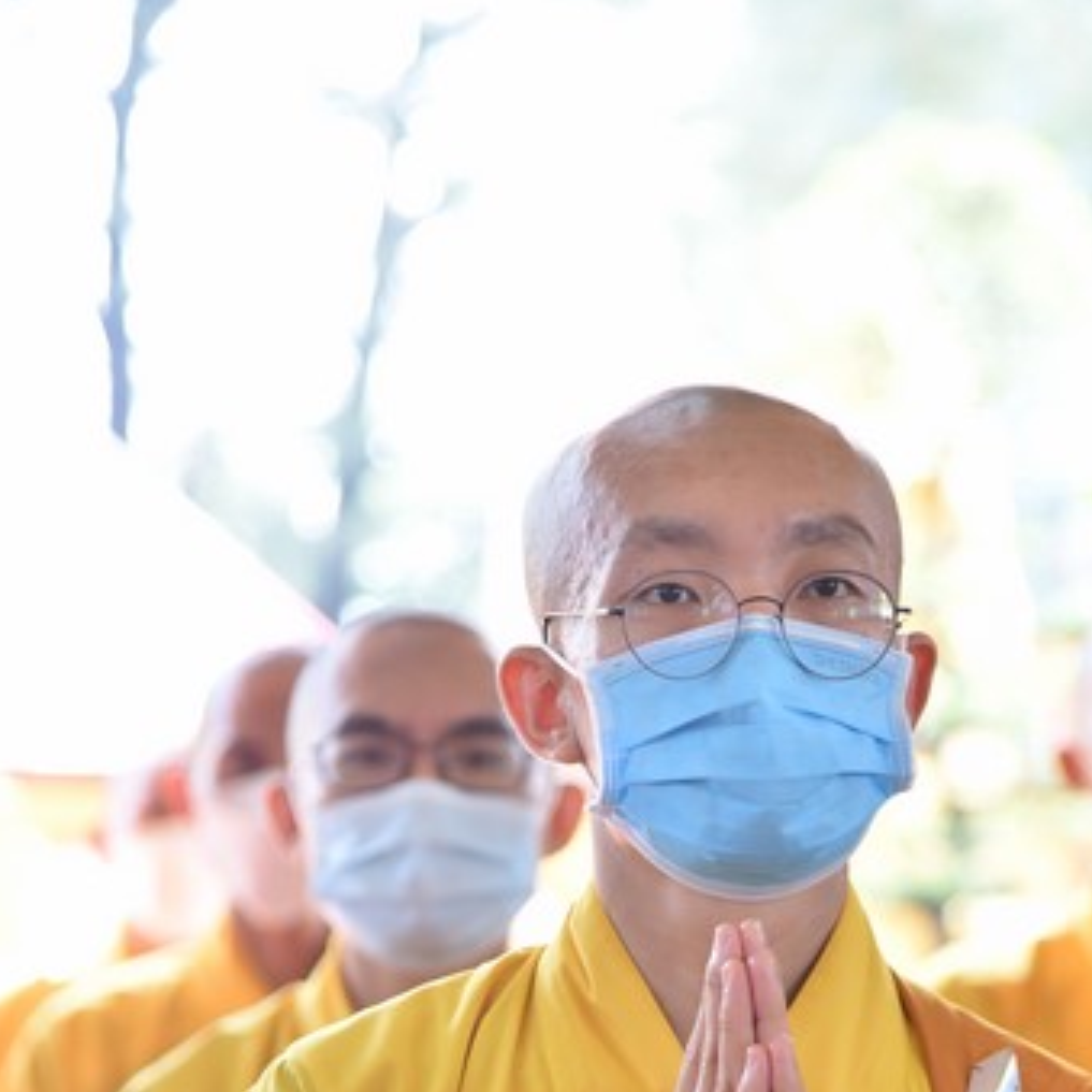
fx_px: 6103
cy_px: 982
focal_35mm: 171
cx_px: 683
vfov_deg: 10.2
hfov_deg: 10.2
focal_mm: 105
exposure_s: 1/160
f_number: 4
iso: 640
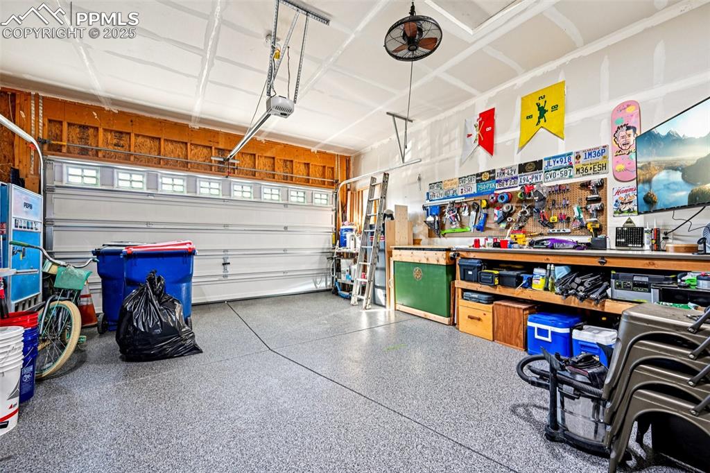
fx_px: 276
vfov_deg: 81.2
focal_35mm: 14
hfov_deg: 104.3
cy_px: 236
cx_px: 355
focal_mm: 14
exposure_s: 1/5
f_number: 8
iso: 400
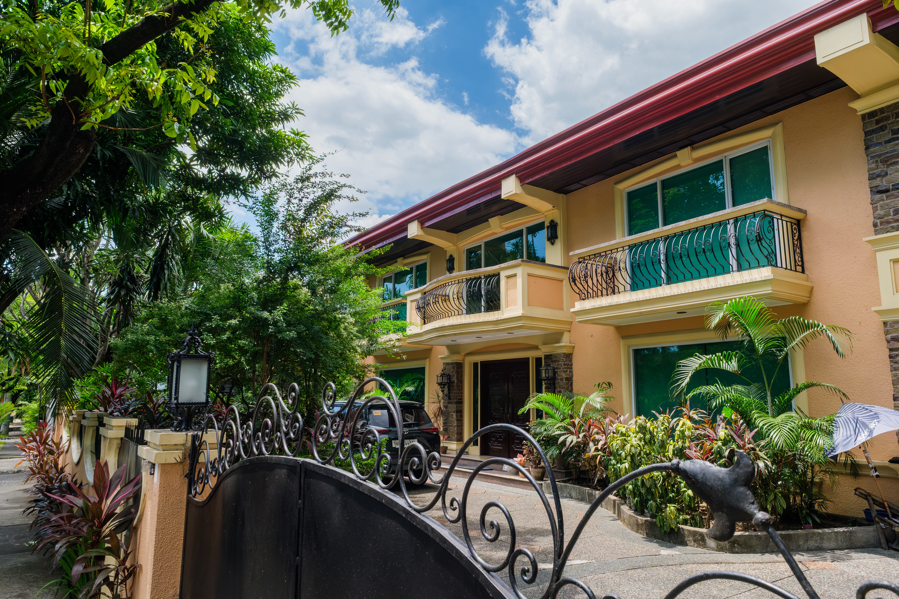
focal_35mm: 24
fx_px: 599
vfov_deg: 53.1
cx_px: 450
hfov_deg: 73.7
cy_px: 300
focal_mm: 16
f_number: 7.1
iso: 160
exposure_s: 1/320
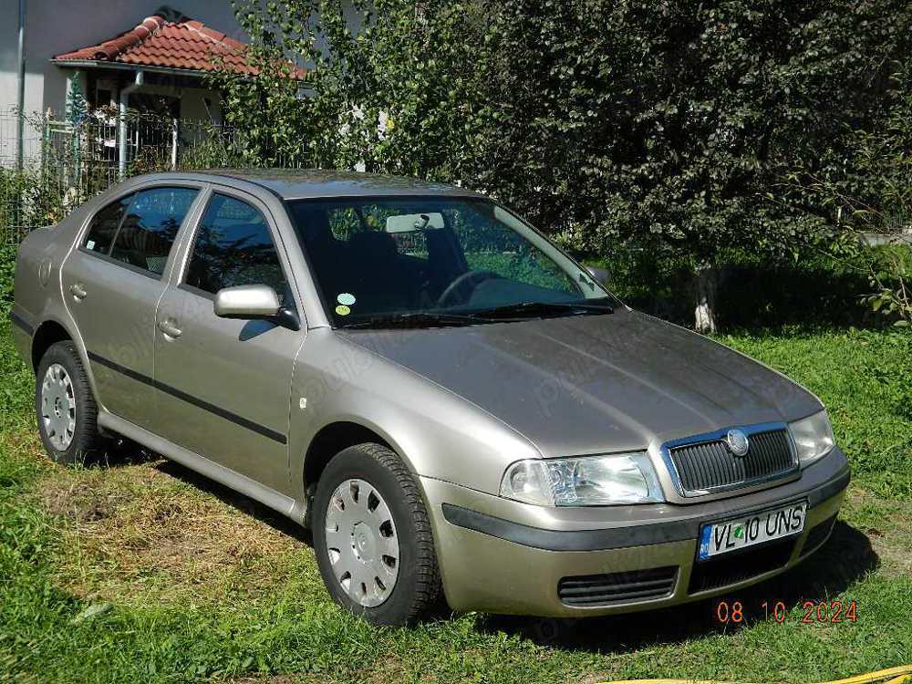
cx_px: 456
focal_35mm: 47
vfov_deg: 30.9
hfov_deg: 40.4
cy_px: 342
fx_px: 1238
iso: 100
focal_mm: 8.4
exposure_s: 1/1000
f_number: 3.6
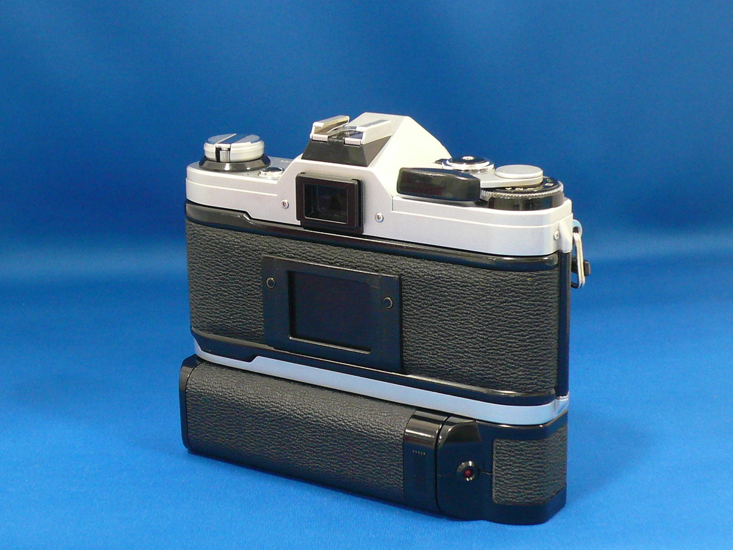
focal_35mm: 74
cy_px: 275
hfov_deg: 26.3
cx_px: 366
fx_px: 1567
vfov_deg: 19.9
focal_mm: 8.1
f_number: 3.6
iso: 200
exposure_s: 1/13
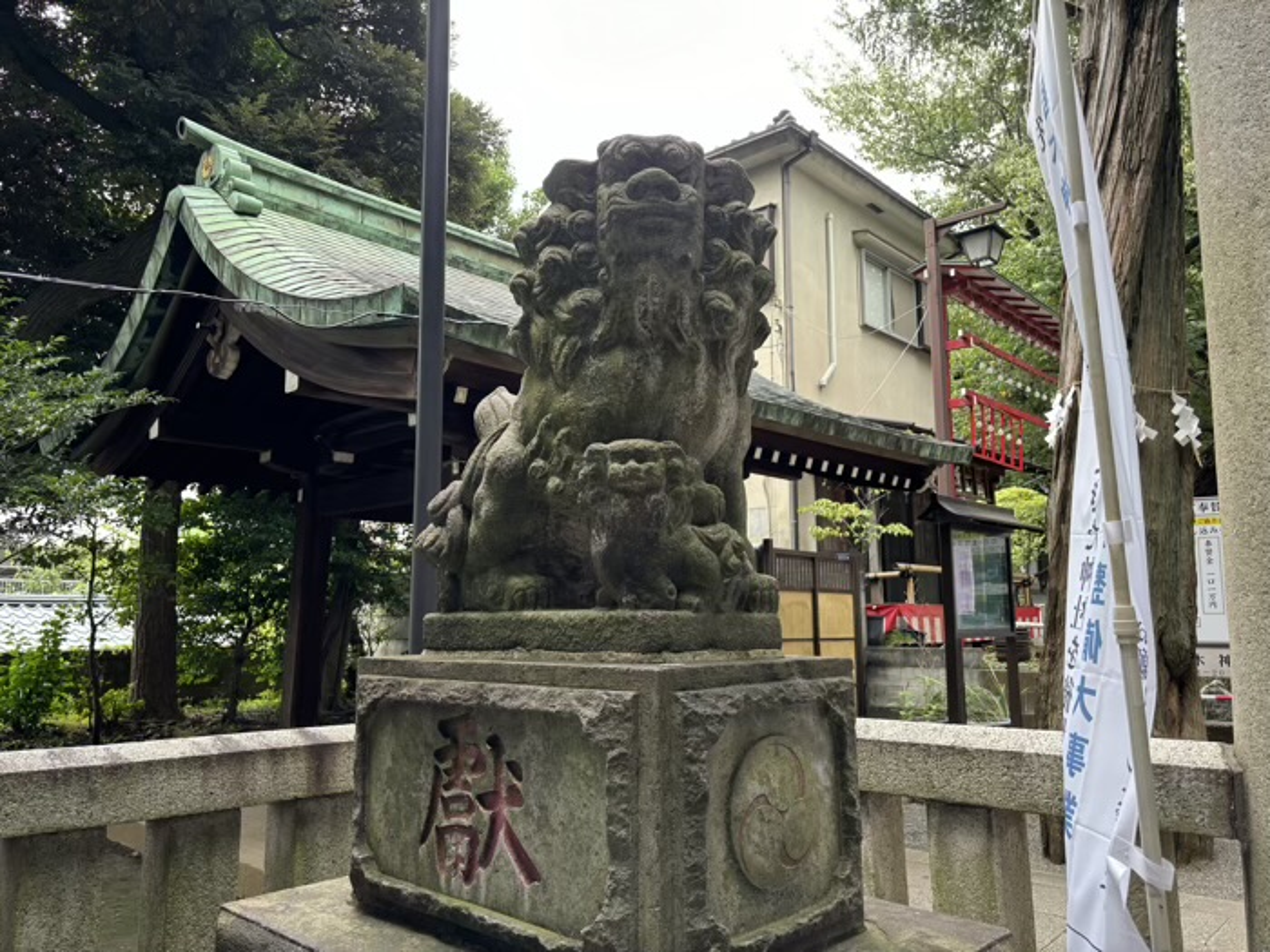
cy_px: 476
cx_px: 635
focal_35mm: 26
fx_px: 954
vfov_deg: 53.1
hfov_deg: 67.3
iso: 50
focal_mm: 5.96
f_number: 1.6
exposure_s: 1/121
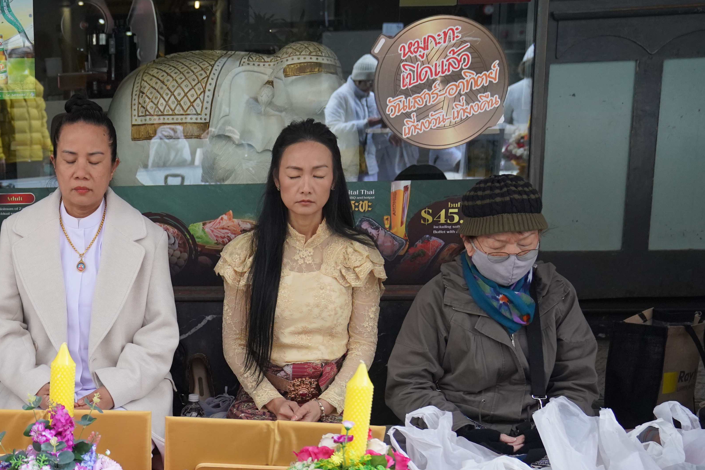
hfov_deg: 30.8
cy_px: 377
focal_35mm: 62
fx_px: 1214
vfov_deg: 21.6
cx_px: 64
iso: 2000
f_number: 4
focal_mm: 33
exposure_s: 1/160
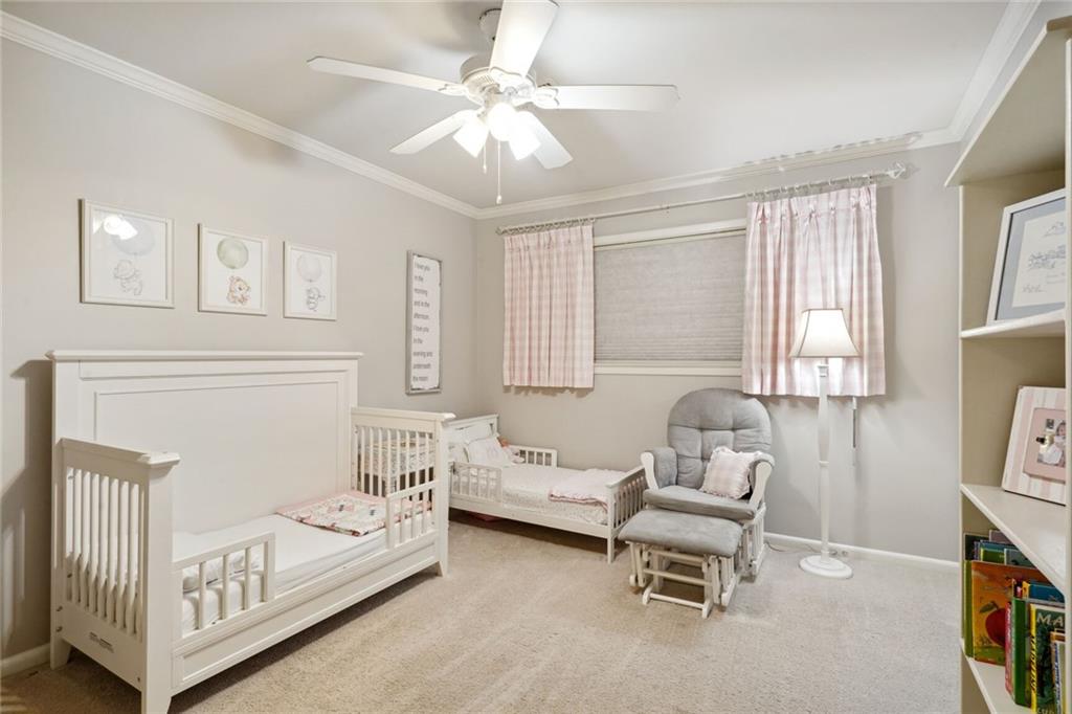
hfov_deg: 93.3
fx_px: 506
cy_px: 357
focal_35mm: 17
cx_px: 536
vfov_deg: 70.4
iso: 800
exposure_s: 1/6
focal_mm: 17
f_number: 11
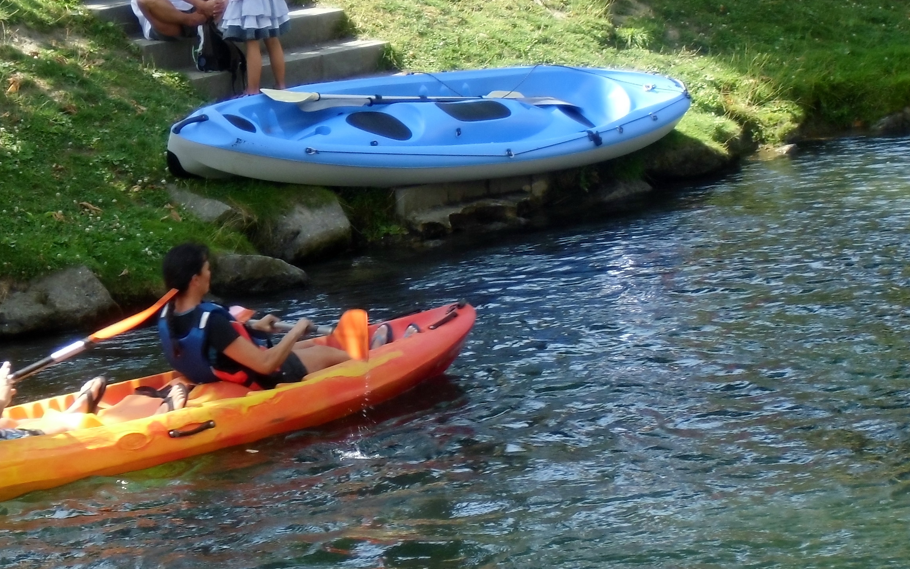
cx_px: 180
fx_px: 3844
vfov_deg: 8.5
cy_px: 407
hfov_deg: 13.4
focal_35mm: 155
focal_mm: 13.79
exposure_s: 1/80
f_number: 4.9
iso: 64
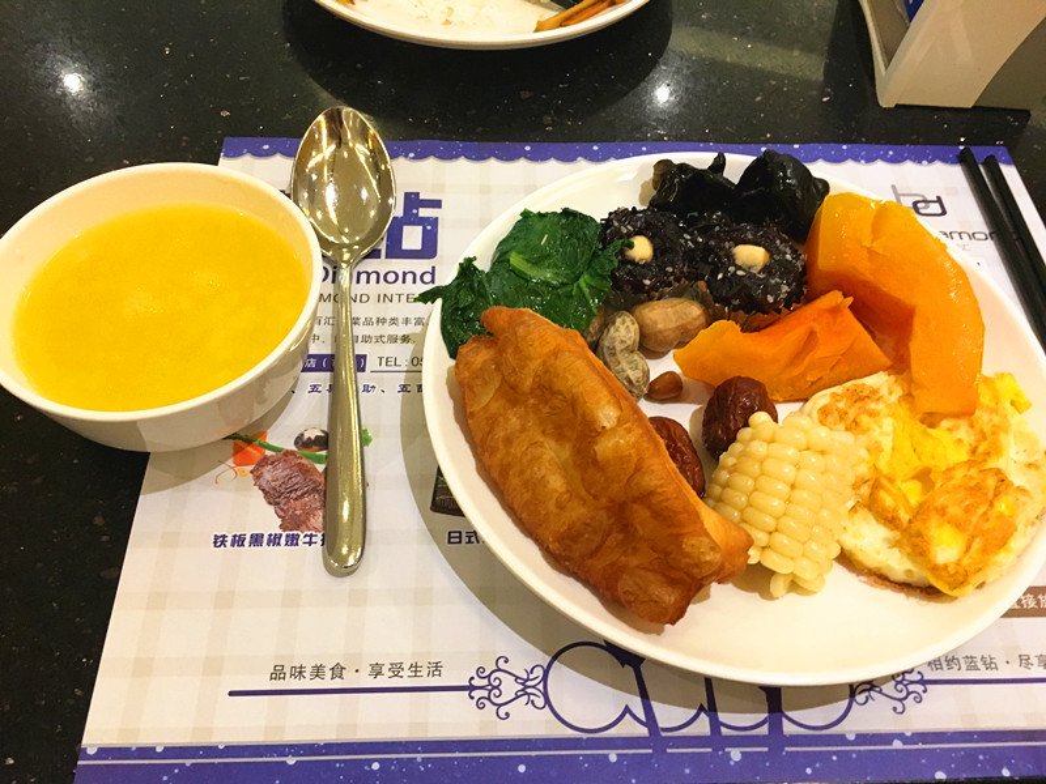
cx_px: 523
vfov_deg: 48.2
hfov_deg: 61.7
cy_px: 392
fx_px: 876
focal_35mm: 29
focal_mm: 4.15
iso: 200
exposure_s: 1/25
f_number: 2.2
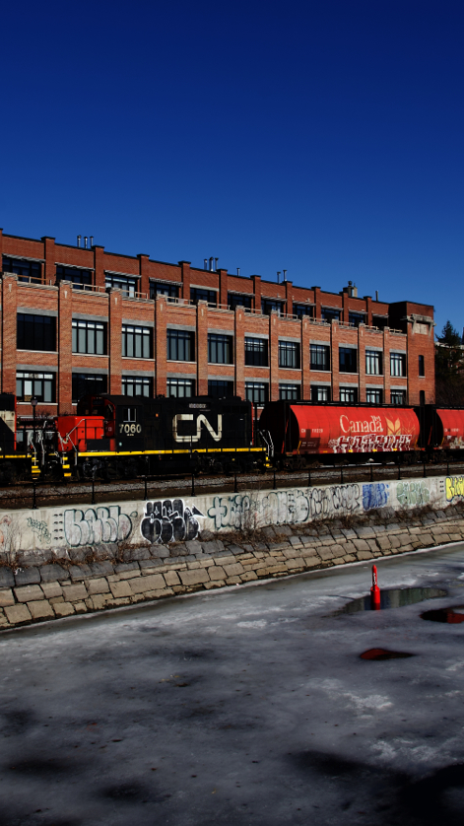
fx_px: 875
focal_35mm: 40
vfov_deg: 50.5
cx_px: 131
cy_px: 412
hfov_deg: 29.3
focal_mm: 25
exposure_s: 1/640
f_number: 8
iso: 200
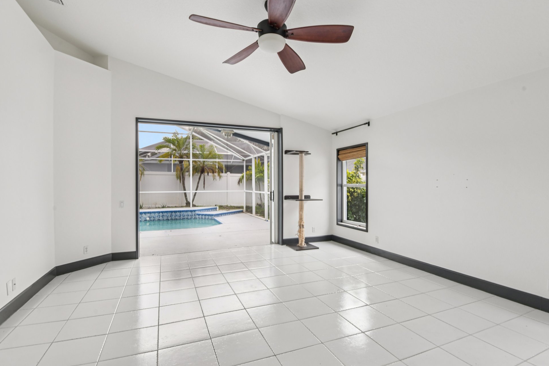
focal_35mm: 17
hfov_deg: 93.3
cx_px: 276
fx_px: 259
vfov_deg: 70.4
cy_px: 191
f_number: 8
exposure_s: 1/200
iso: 400
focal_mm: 16
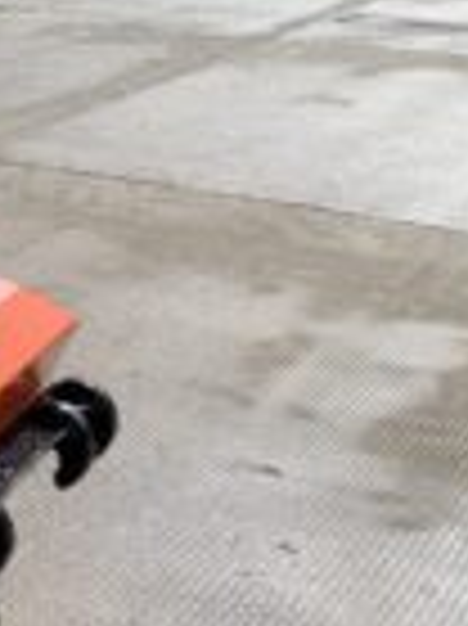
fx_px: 1354
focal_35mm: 75
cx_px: -324
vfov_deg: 25.8
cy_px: 450
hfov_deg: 16.9
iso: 20
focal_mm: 3
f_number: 1.8
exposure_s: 1/1984
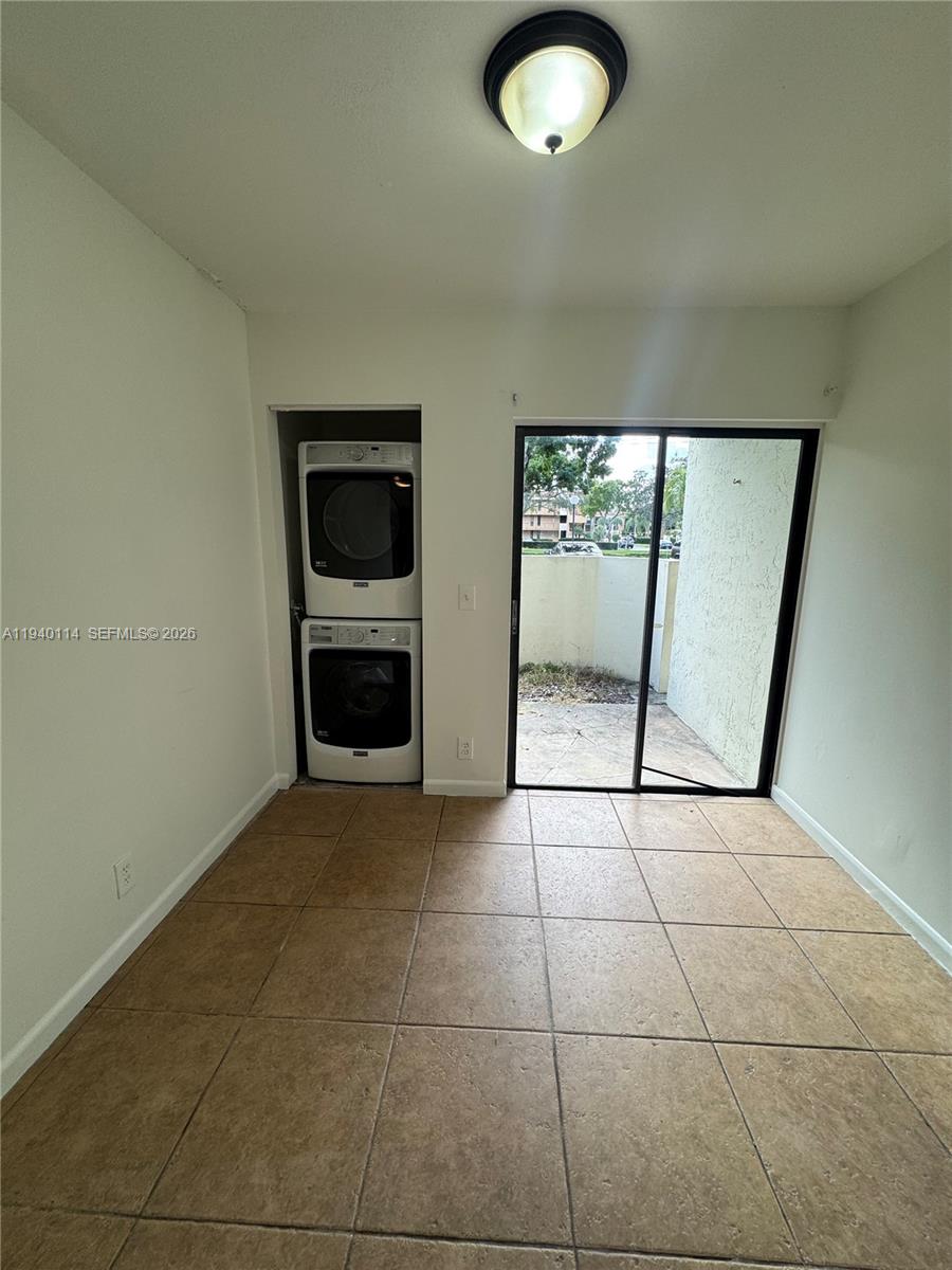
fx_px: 513
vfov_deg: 102.1
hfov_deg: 85.7
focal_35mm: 14
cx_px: 476
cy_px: 635
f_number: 2.2
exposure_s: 1/120
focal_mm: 2.22
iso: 64
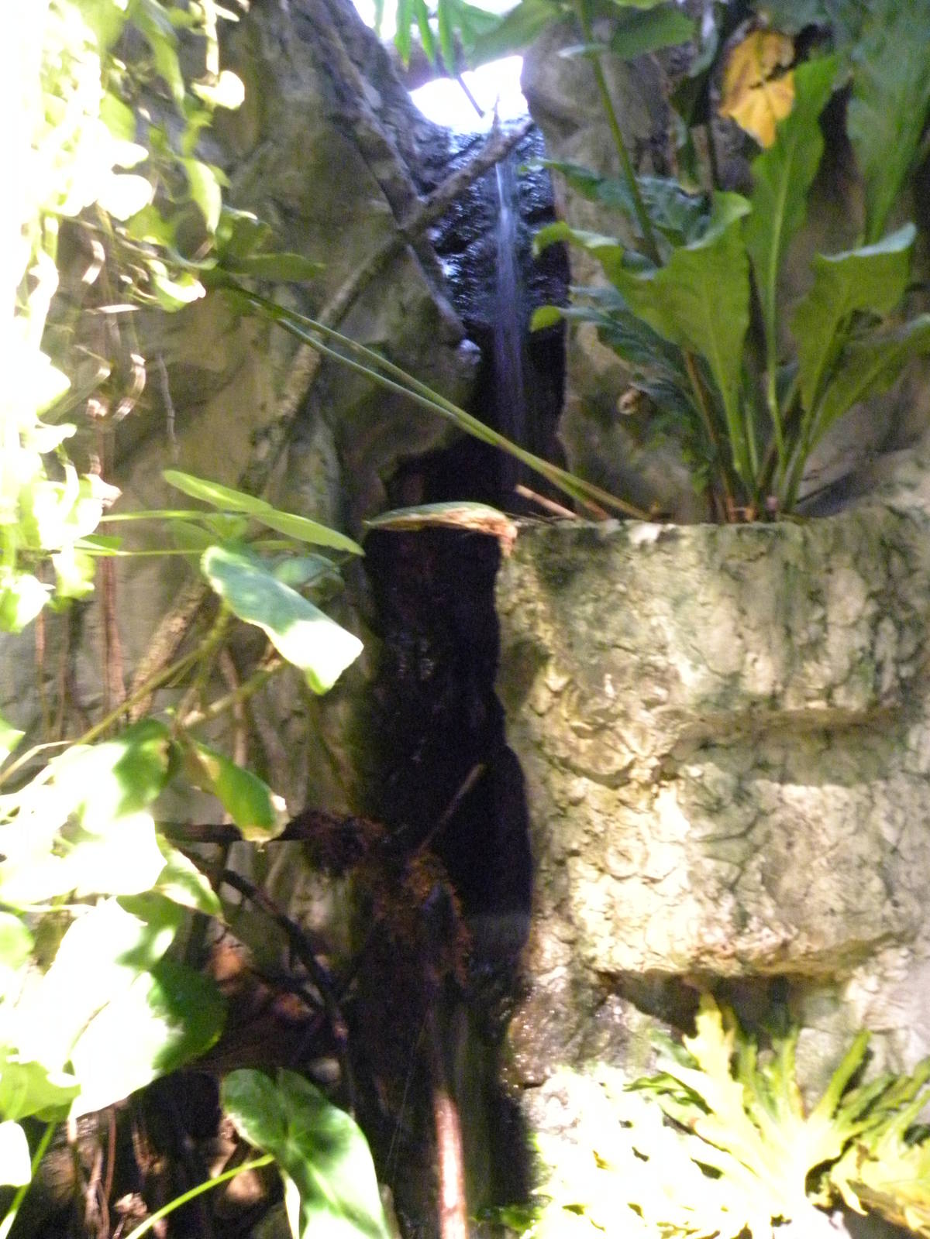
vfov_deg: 67.3
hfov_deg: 53.1
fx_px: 931
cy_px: 620
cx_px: 465
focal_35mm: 26
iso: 800
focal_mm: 4.6
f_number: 2.8
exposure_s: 1/4.3
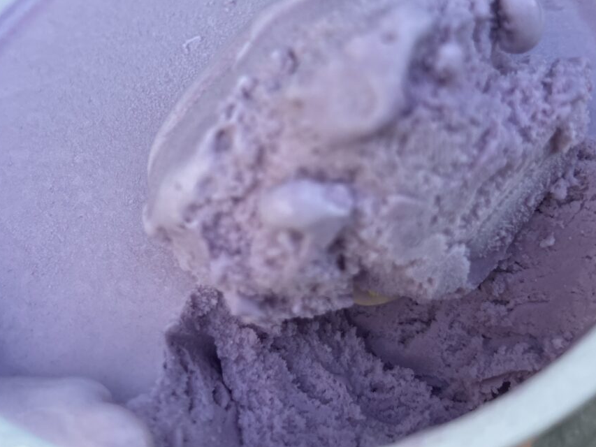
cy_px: 166
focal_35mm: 42
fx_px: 723
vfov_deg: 34.2
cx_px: 293
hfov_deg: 44.8
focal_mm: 3.99
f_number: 1.8
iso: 25
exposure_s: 1/120
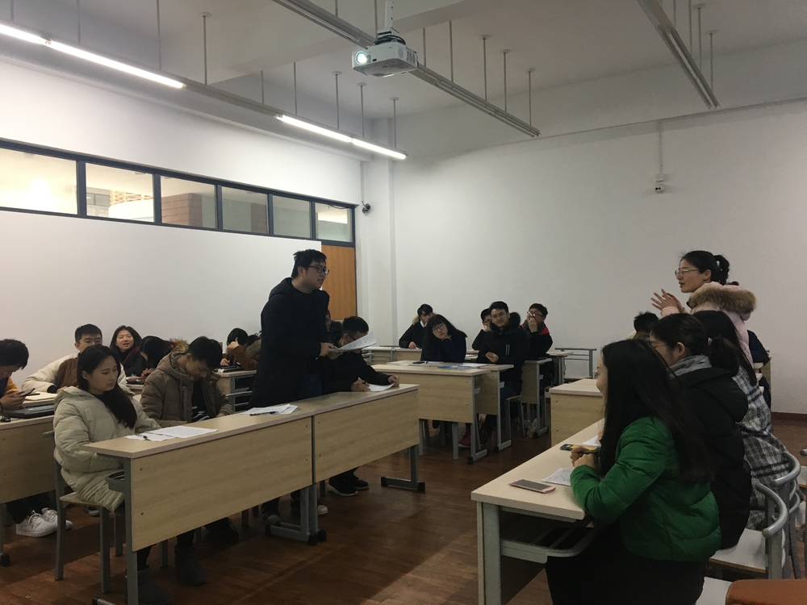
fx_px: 676
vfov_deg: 48.2
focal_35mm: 29
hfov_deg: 61.7
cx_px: 404
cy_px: 302
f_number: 2.2
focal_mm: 4.15
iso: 100
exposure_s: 1/33
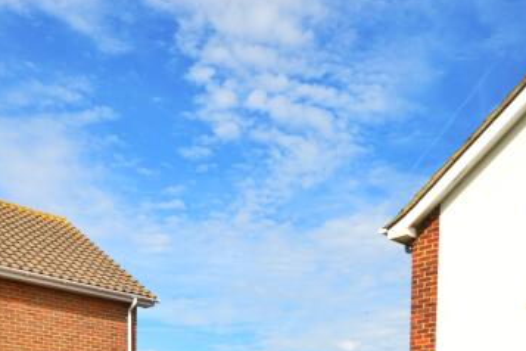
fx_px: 628
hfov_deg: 45.4
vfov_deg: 25.4
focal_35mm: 43
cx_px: 255
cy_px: 493
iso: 100
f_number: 8
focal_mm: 10
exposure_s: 1/200
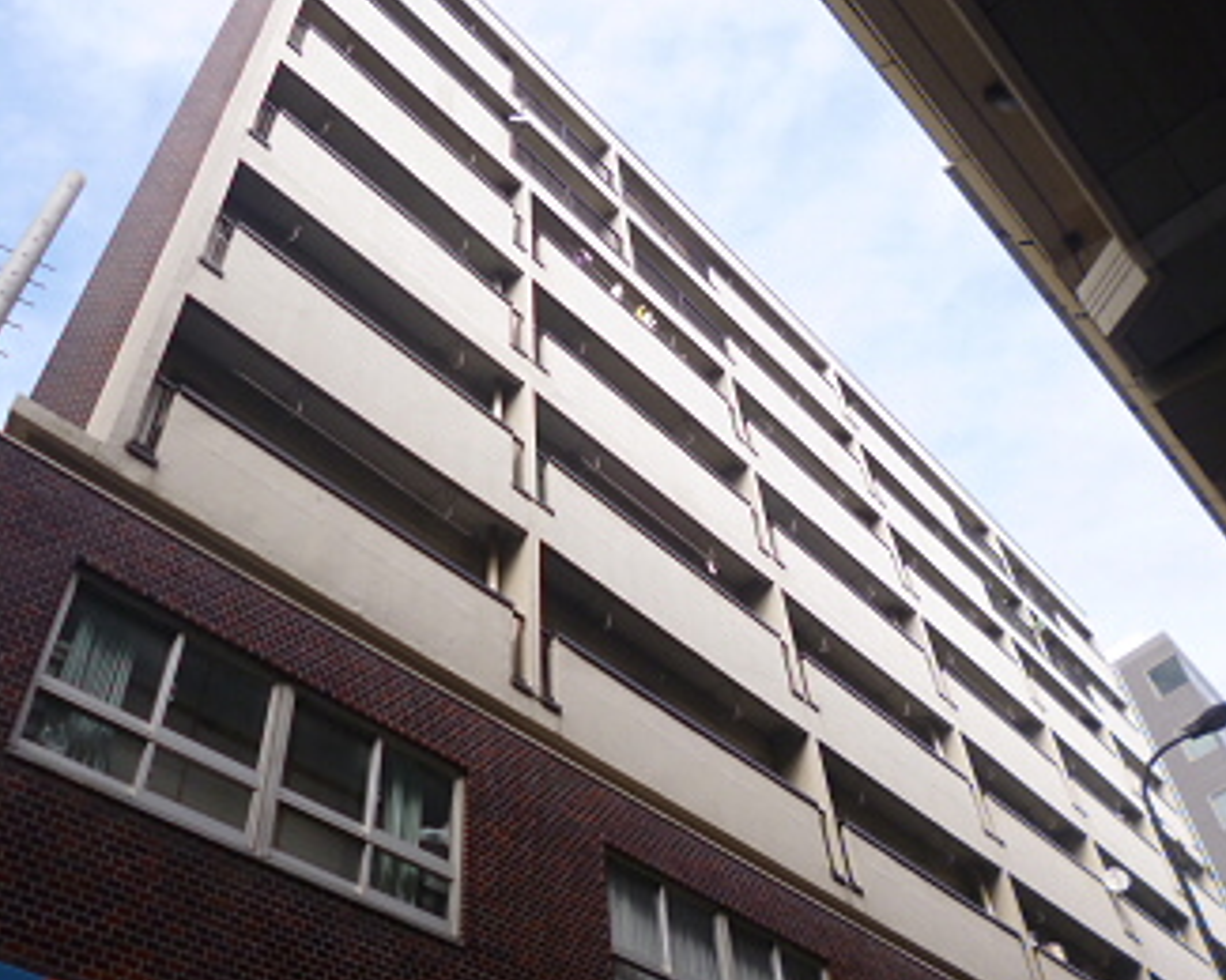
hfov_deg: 57.2
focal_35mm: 31
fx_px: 1125
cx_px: 626
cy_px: 466
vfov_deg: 47.1
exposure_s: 1/800
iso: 100
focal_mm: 4.3
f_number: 2.5
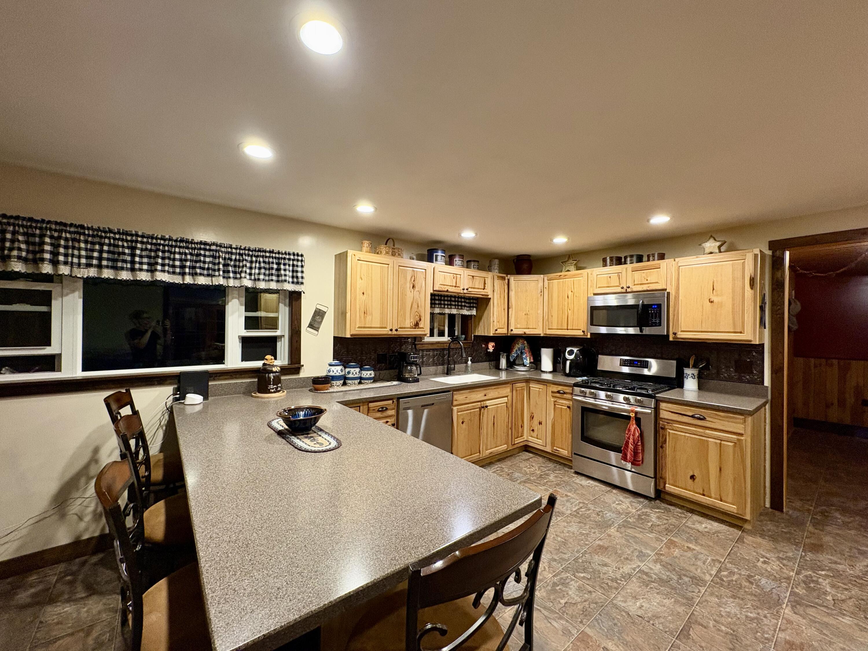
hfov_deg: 102.1
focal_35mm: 14
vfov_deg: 85.7
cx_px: 434
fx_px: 351
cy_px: 326
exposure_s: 1/60
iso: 400
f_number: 2.2
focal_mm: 2.22
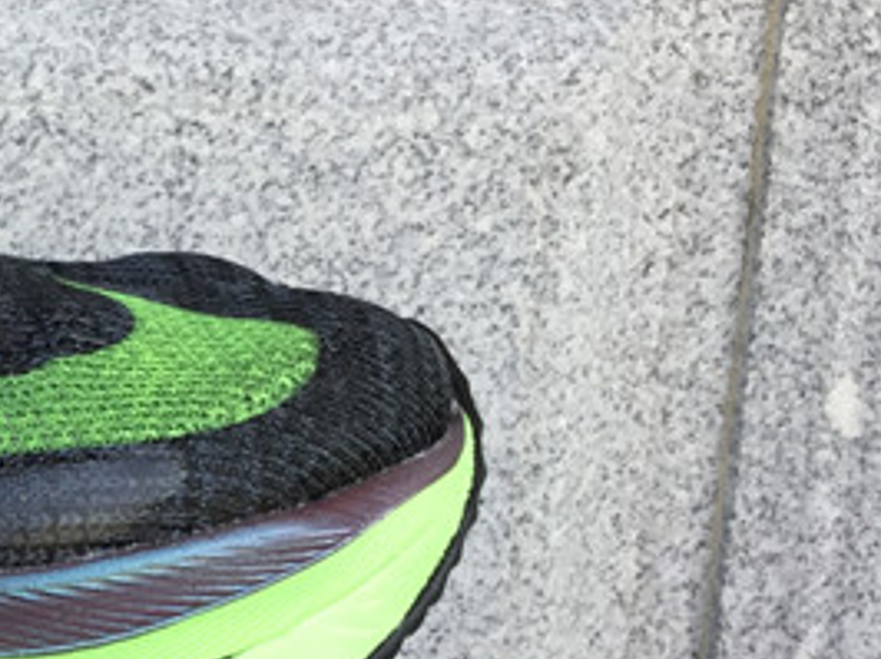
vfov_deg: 13.9
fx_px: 2670
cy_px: 631
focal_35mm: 105
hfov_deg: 16.9
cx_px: -450
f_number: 2.4
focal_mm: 3.3
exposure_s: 1/107
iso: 25
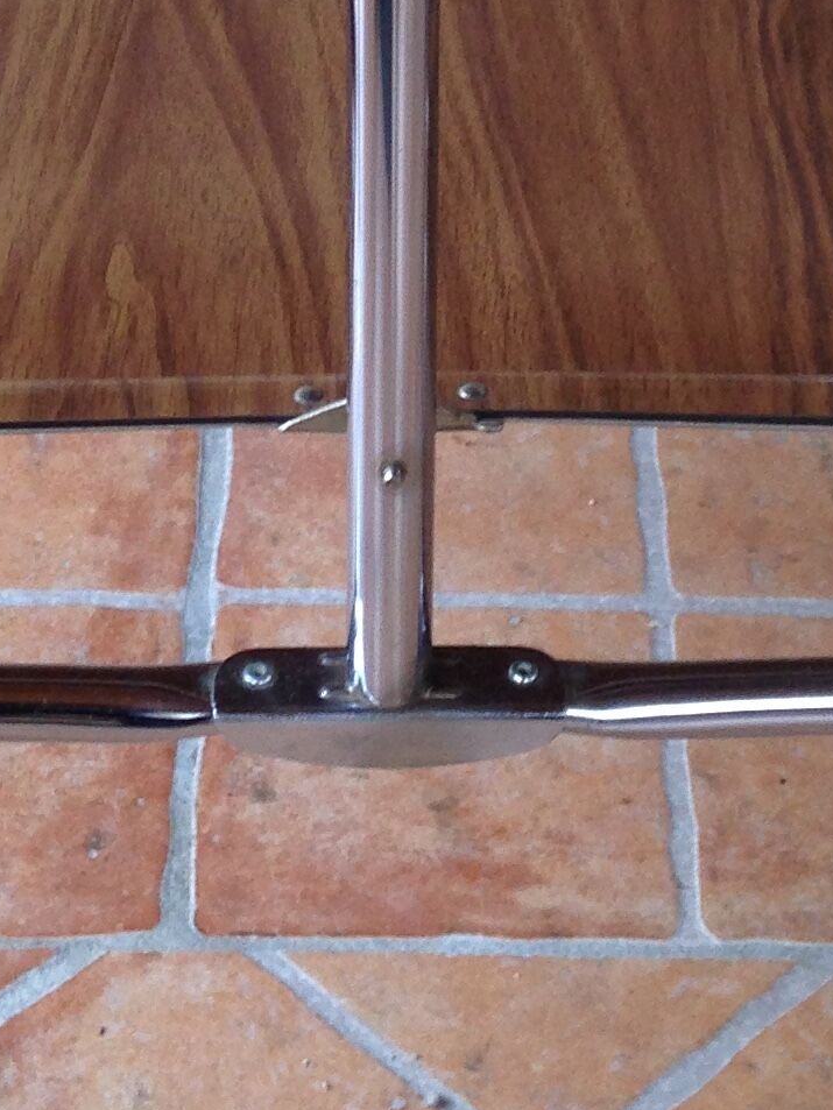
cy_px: -172
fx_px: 3625
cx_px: 475
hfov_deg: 13.1
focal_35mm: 113
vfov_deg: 16.8
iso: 80
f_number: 2.4
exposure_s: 1/120
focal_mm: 4.12
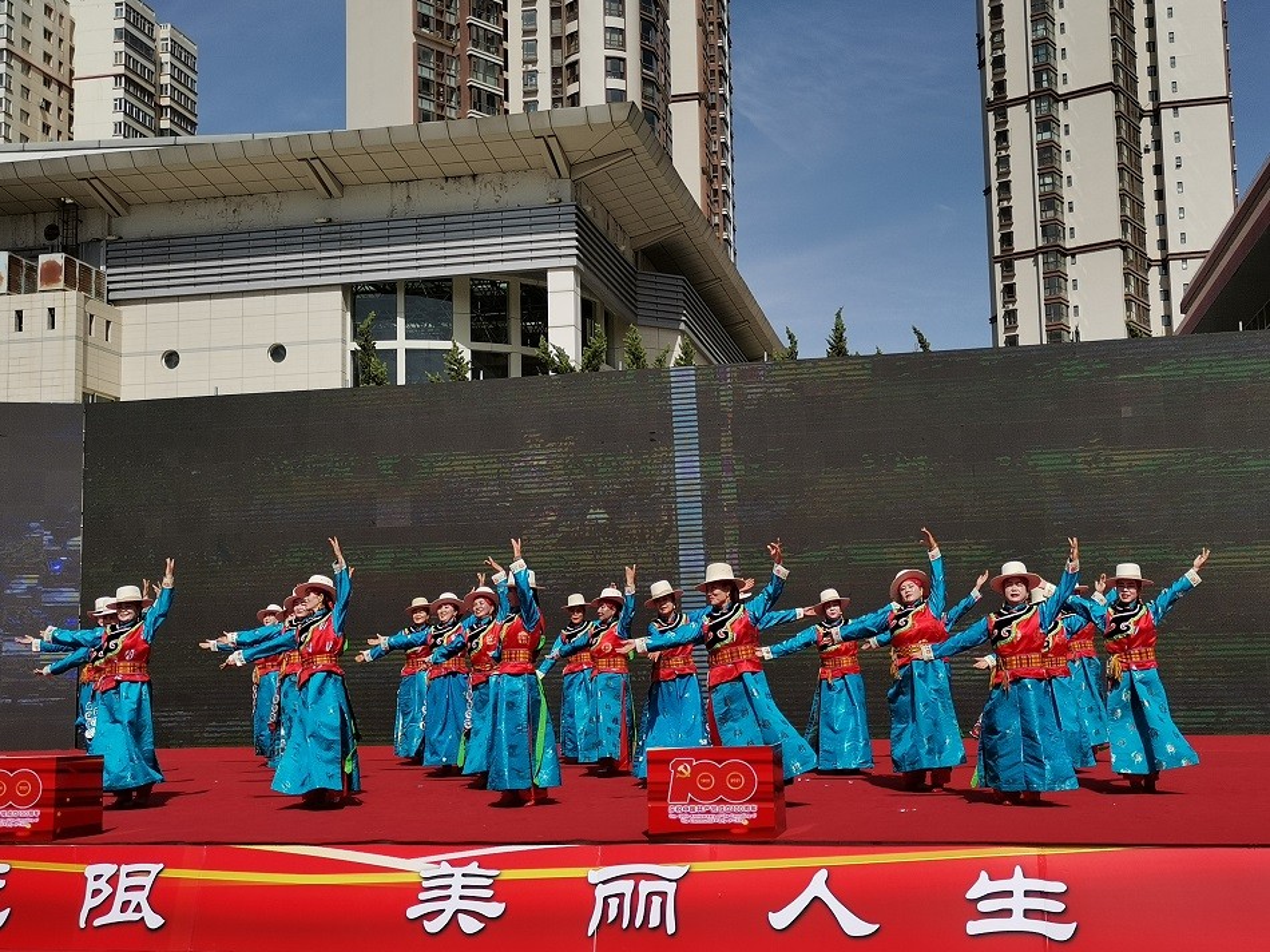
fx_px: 1504
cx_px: 635
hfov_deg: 45.8
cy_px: 476
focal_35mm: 41
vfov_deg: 35.1
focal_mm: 4.75
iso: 50
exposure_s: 1/3968
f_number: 1.8
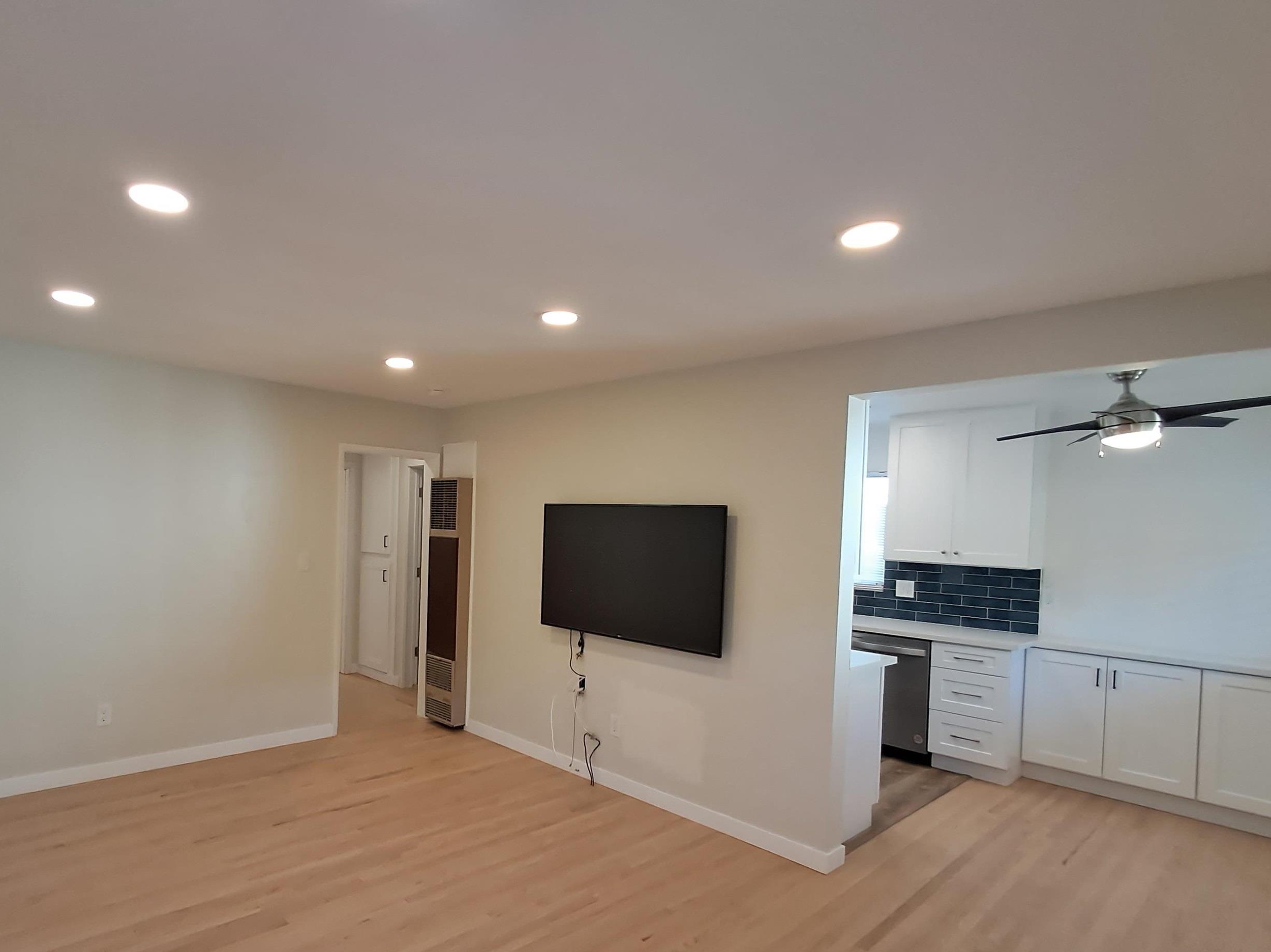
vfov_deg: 65.8
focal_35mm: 20
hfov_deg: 81.0
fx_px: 734
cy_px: 521
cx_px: 526
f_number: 2.2
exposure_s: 1/40
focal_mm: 1.64
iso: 100
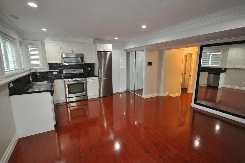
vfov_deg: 73.6
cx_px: 128
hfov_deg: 96.7
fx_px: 109
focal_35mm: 16
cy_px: 81
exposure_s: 1/60
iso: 800
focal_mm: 10
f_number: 4
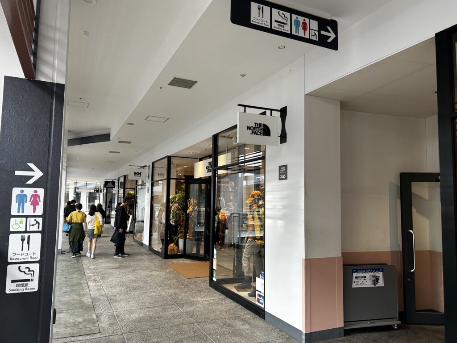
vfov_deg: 53.1
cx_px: 228
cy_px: 172
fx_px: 343
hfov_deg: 67.3
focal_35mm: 26
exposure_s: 1/121
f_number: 1.5
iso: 40
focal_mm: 5.7
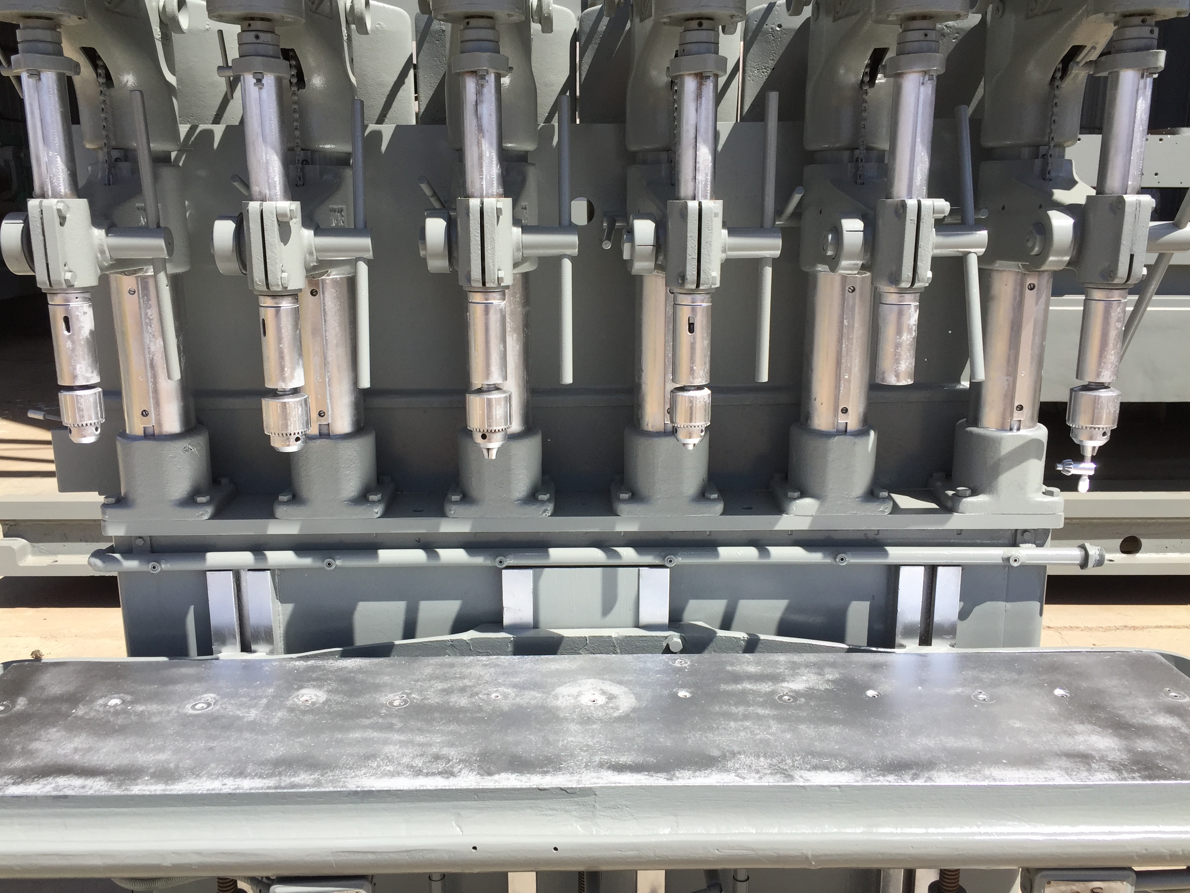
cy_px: 451
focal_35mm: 30
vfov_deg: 46.8
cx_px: 579
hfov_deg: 60.0
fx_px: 1031
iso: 32
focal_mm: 4.15
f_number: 2.2
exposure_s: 1/1883
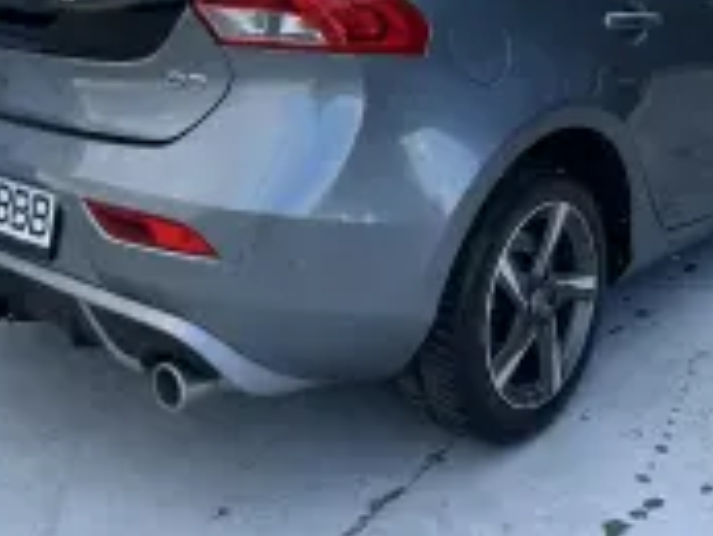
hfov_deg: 38.0
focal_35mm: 50
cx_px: 420
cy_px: 58
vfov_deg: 28.1
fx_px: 1031
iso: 80
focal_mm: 6.86
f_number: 1.78
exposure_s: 1/1119
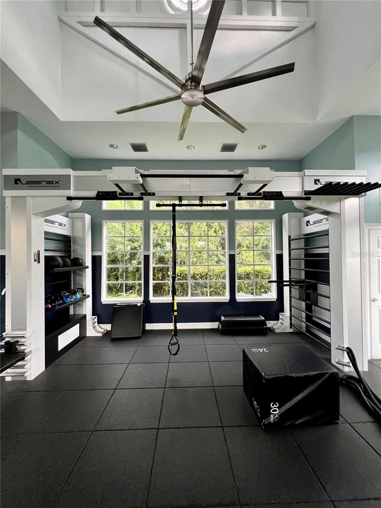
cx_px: 190
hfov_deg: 89.9
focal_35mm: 13
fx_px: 191
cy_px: 254
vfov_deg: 106.2
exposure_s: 1/60
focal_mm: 1.57
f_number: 1.8
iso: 400
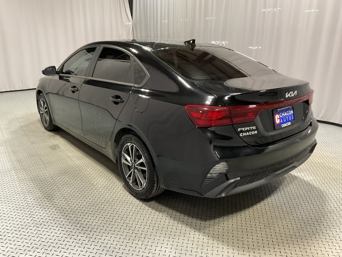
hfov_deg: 61.7
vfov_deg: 48.2
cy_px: 128
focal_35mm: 29
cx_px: 171
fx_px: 287
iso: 100
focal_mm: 3
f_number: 1.8
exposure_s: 1/60
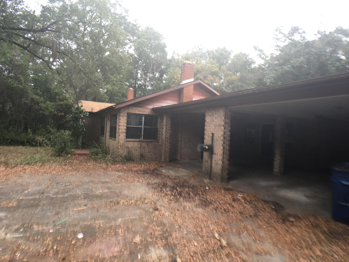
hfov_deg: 61.7
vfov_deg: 48.2
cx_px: 174
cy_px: 131
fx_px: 292
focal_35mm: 29
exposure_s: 1/40
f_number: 2.2
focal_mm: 4.15
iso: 25
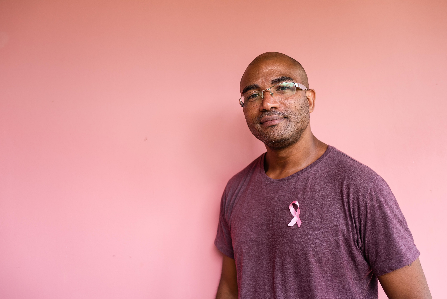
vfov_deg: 37.9
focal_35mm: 35
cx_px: 224
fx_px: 435
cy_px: 150
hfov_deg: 54.4
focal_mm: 35
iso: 400
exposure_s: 1/320
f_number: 3.5
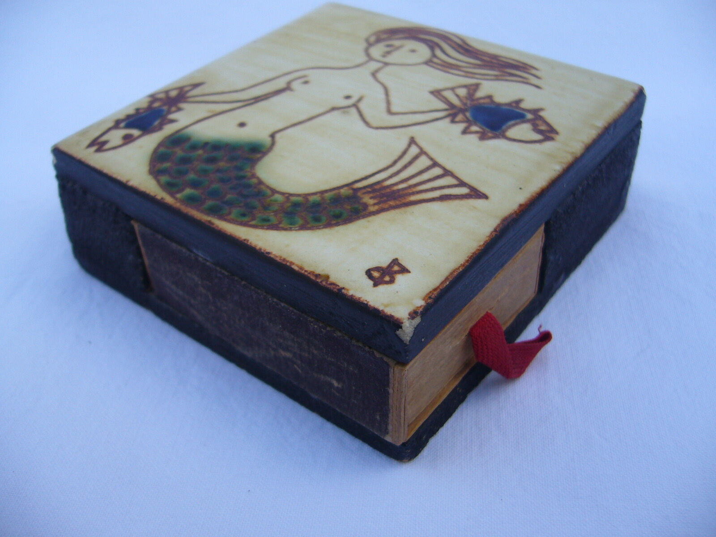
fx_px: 724
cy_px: 268
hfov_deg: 52.6
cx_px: 358
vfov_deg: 40.7
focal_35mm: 35
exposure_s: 1/200
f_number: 2.8
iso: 80
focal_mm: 5.8
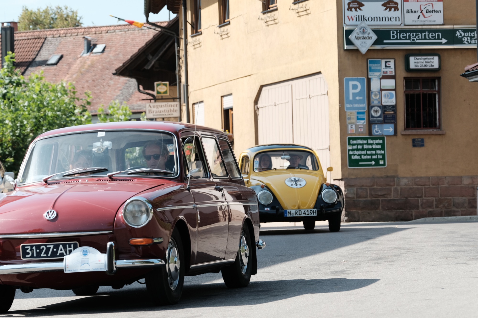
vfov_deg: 7.8
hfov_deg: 11.7
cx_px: 239
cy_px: 159
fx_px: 2337
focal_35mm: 176
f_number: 5.6
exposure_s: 1/450
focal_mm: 117.3
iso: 400
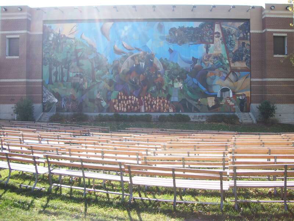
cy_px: 110
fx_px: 297
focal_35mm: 35
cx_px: 147
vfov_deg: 40.7
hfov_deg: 52.6
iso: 80
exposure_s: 1/250
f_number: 3.1
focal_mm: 6.3
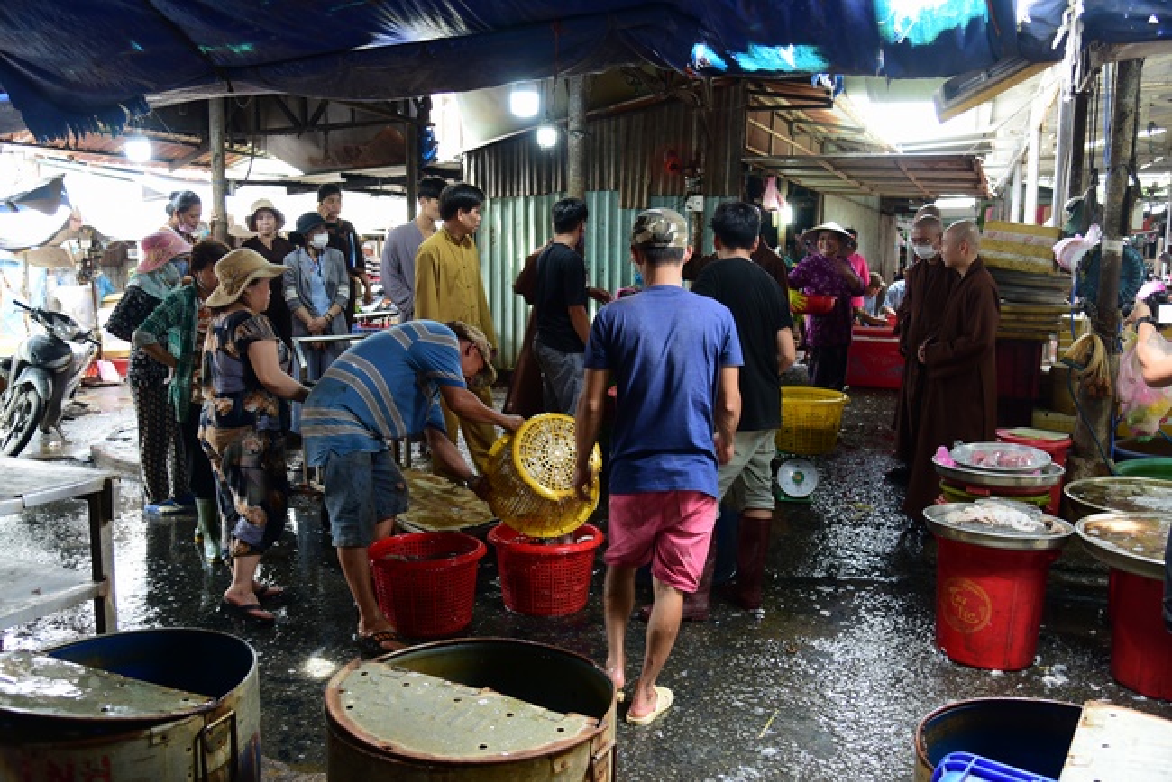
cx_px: 586
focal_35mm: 30
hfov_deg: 61.9
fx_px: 977
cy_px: 391
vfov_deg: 43.6
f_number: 4
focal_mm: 30
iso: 320
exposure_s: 1/25
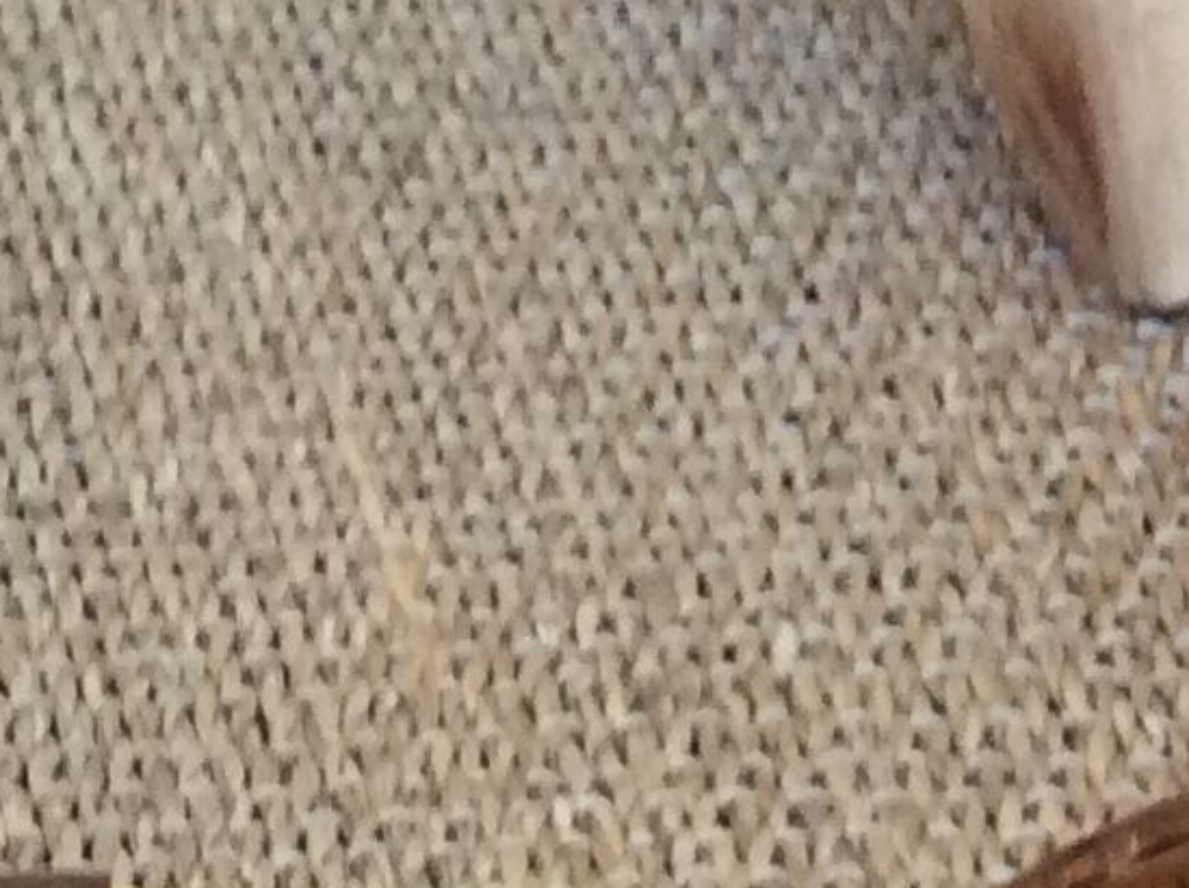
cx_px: 574
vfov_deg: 9.3
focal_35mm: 151
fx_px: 5179
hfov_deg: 13.1
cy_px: 1607
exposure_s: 1/25
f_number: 2.4
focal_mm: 3.3
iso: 160
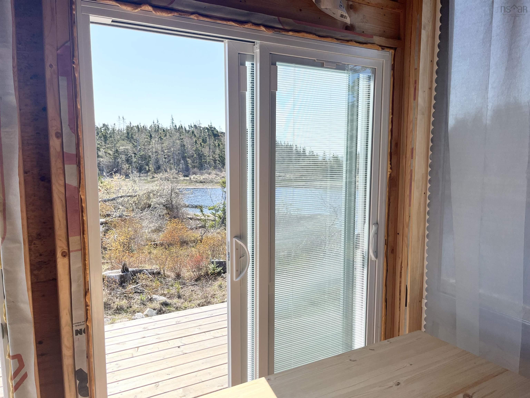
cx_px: 265
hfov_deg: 67.3
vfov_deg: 53.1
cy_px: 199
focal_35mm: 26
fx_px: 398
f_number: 1.6
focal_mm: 5.1
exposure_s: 1/2101
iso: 50
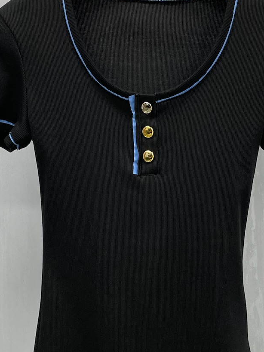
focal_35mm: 65
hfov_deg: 22.6
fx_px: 661
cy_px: 181
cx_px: 147
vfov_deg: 29.8
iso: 80
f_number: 1.6
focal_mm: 4.2
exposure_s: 1/100
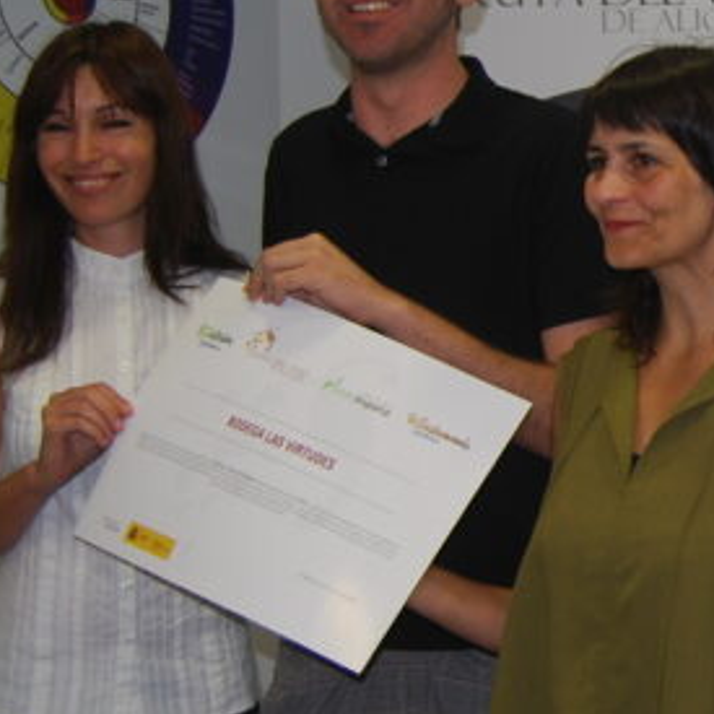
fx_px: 2287
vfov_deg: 17.7
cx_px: 948
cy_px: 374
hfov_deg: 16.7
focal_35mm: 98
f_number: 3.8
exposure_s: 1/60
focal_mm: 22
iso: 200
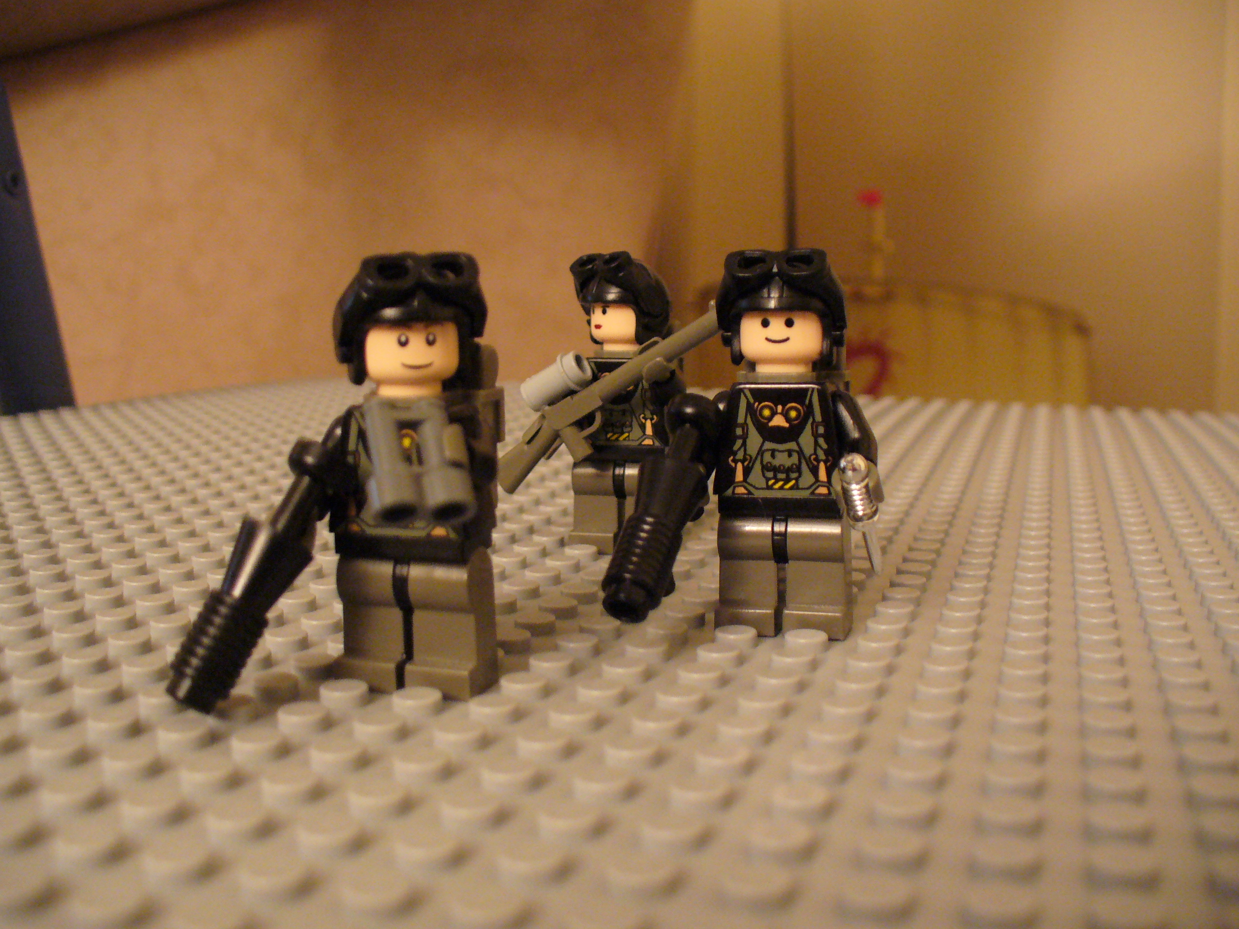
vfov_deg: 38.7
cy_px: 464
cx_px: 620
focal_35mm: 37
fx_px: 1324
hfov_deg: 50.1
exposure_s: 1/8
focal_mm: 6.1
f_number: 2.8
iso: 200
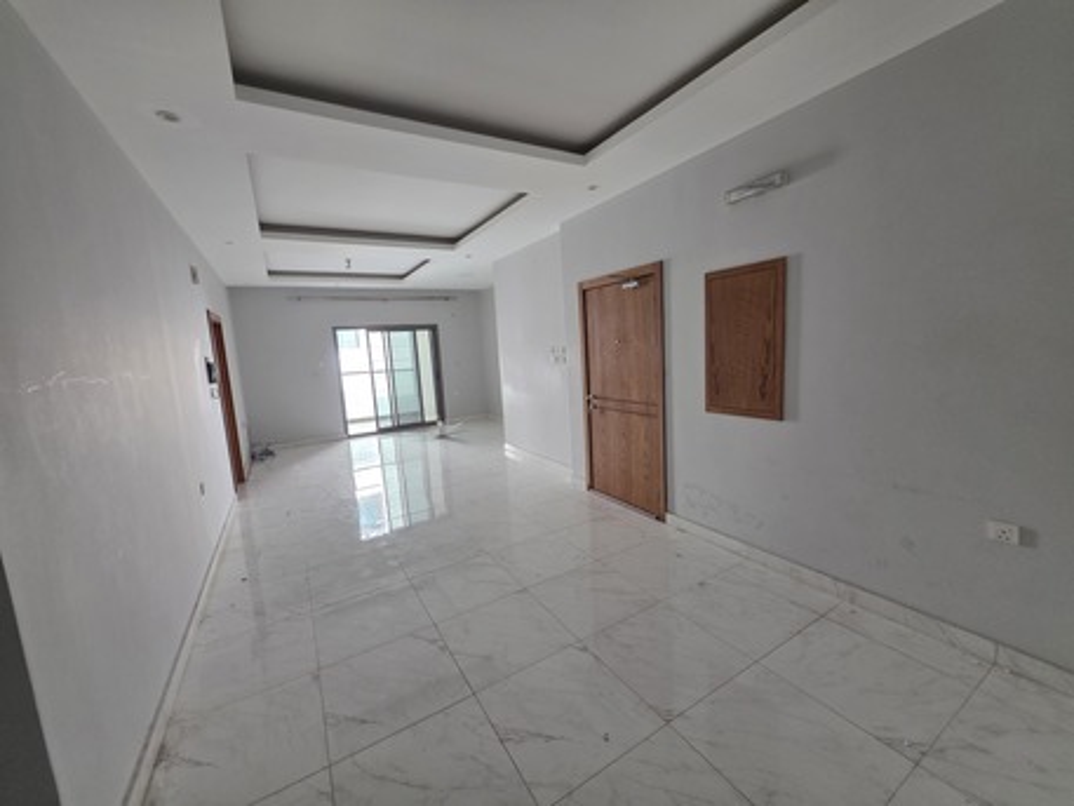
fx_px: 403
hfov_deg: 106.2
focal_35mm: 13
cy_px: 403
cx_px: 537
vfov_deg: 89.9
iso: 100
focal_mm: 2.2
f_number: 1.9
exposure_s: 1/120
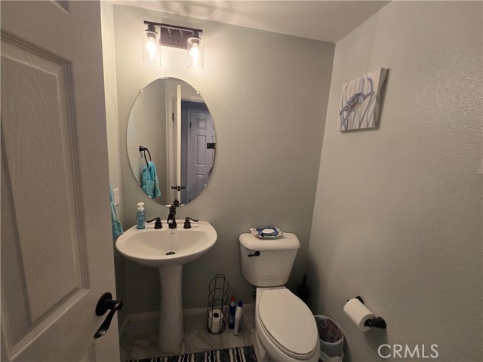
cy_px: 181
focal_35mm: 13
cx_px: 242
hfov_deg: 106.2
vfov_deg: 89.9
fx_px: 181
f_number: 2.2
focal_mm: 2.2
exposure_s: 1/60
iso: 160
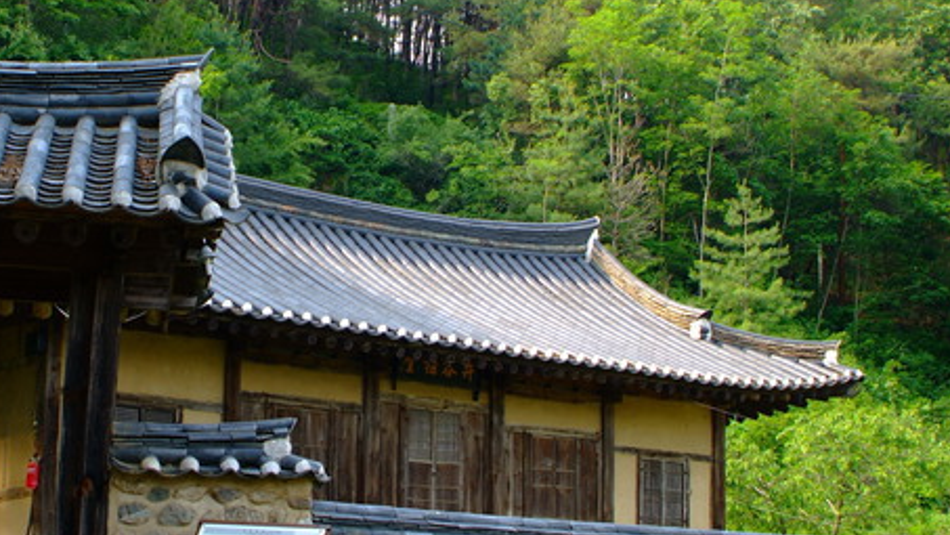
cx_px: 366
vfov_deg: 17.7
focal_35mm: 68
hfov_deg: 30.9
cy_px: 311
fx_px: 1713
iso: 100
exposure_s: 1/90
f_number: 4.8
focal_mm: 28
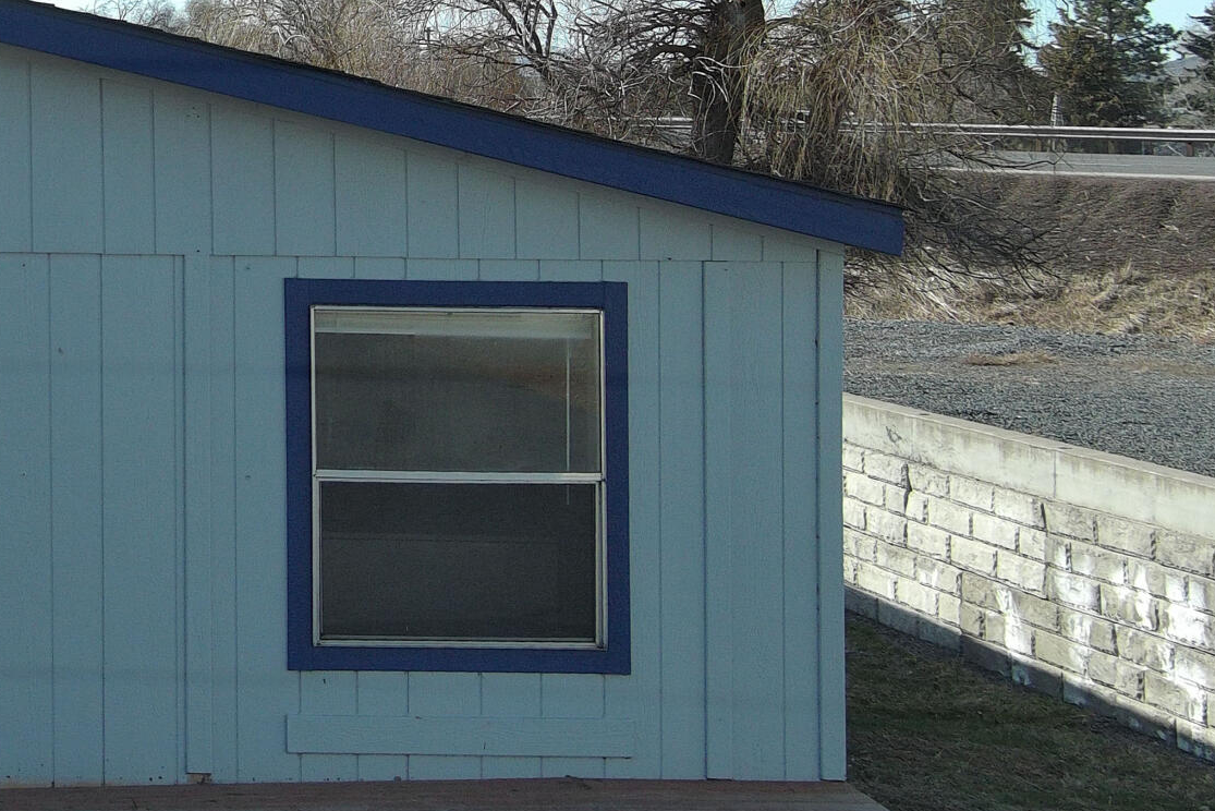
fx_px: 2633
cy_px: 43
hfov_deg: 24.1
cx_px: -161
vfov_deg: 17.2
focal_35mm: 78
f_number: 2.8
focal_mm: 10.1
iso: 800
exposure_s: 1/7813
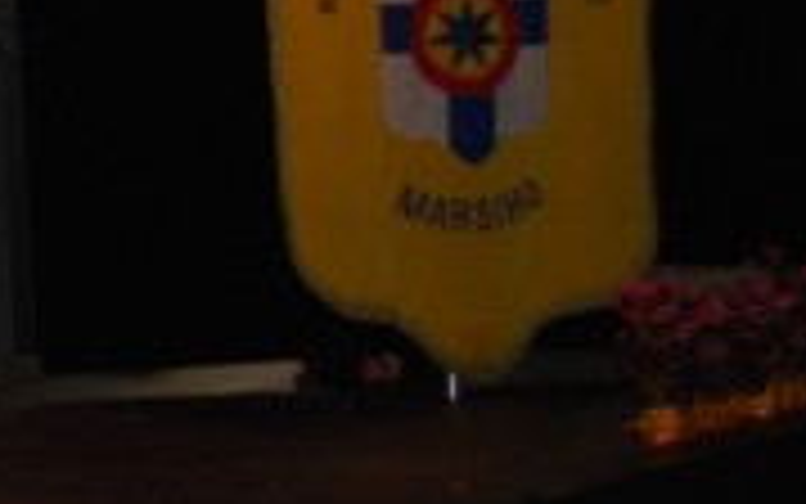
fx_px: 4868
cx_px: -1114
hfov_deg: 8.6
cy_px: -184
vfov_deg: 5.9
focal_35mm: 222
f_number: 4.8
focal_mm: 29
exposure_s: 1/60
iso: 360
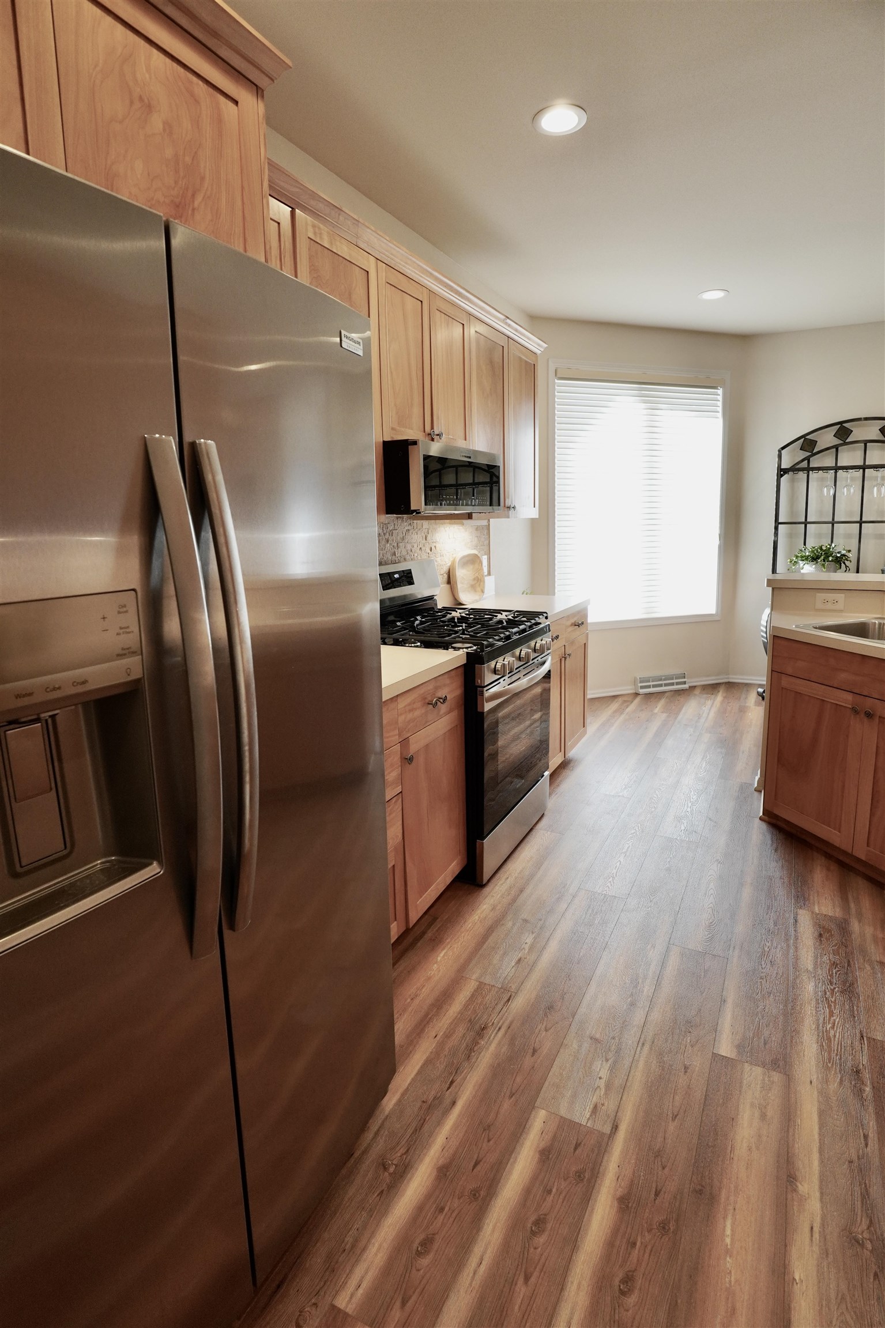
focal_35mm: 16
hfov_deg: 72.0
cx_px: 442
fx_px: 609
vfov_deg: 95.0
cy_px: 664
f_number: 4
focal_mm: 11
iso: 640
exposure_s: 1/160
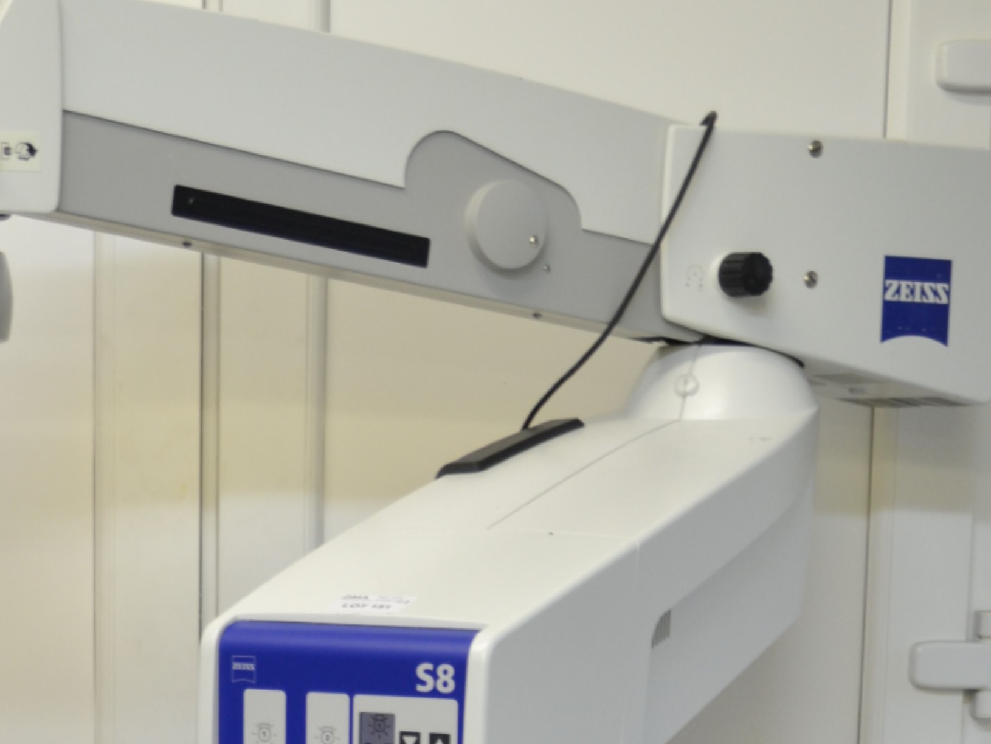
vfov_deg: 13.1
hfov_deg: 18.5
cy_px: 1181
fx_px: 3035
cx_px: 389
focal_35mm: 106
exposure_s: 1/15
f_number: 4.2
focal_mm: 26
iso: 400
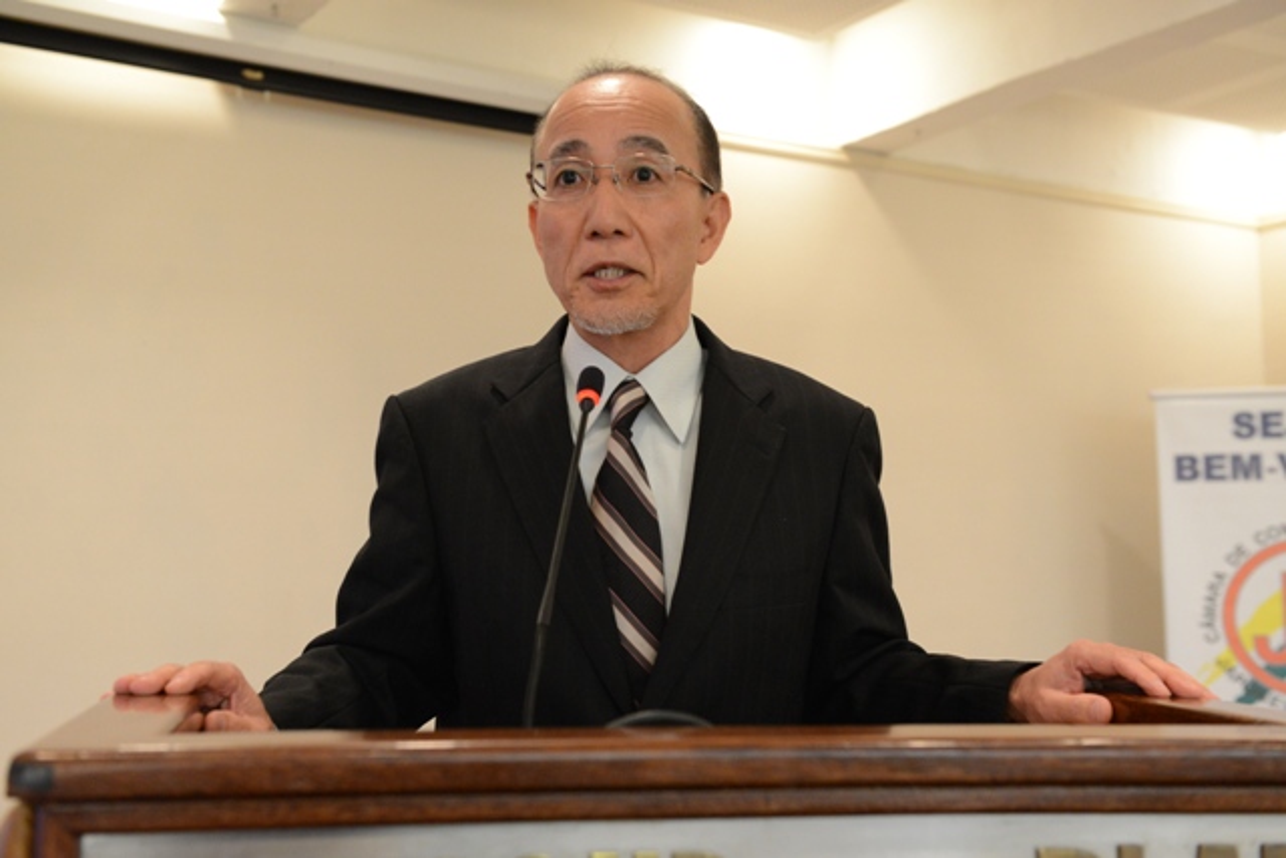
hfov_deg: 43.6
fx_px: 1608
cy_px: 429
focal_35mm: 45
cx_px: 643
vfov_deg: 29.9
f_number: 4.5
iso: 4000
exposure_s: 1/50
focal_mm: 45
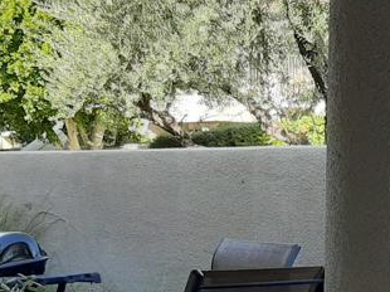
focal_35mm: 86
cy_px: 352
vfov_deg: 16.4
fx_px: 968
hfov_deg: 22.1
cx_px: 369
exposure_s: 1/279
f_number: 1.7
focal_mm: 3.93
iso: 40
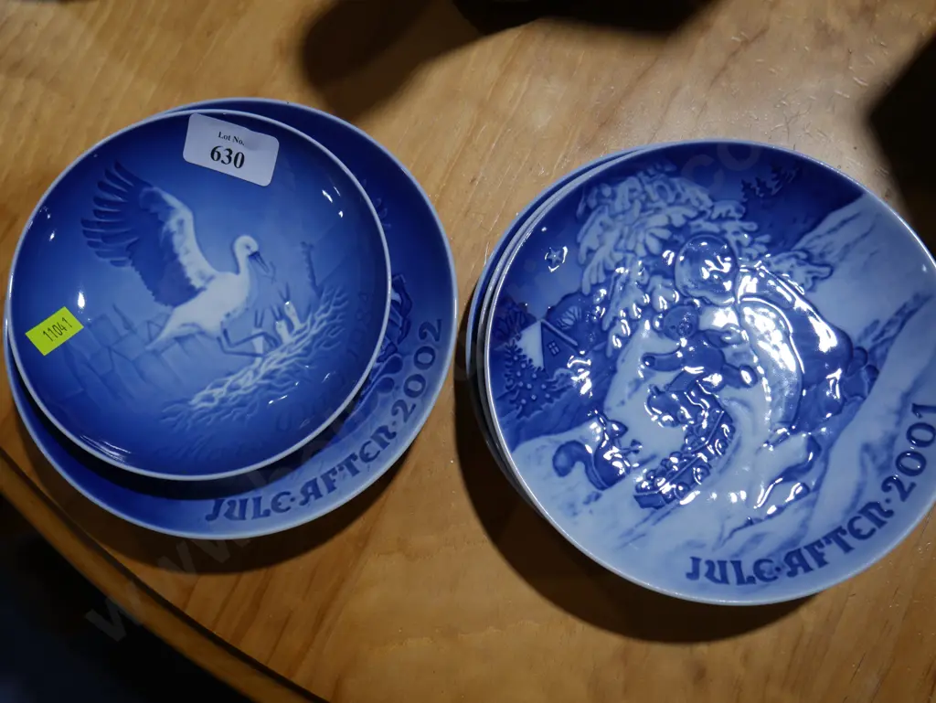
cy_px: 352
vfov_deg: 37.8
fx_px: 1028
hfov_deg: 49.0
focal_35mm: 38
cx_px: 468
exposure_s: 1/125
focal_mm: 19
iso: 200
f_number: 4.1
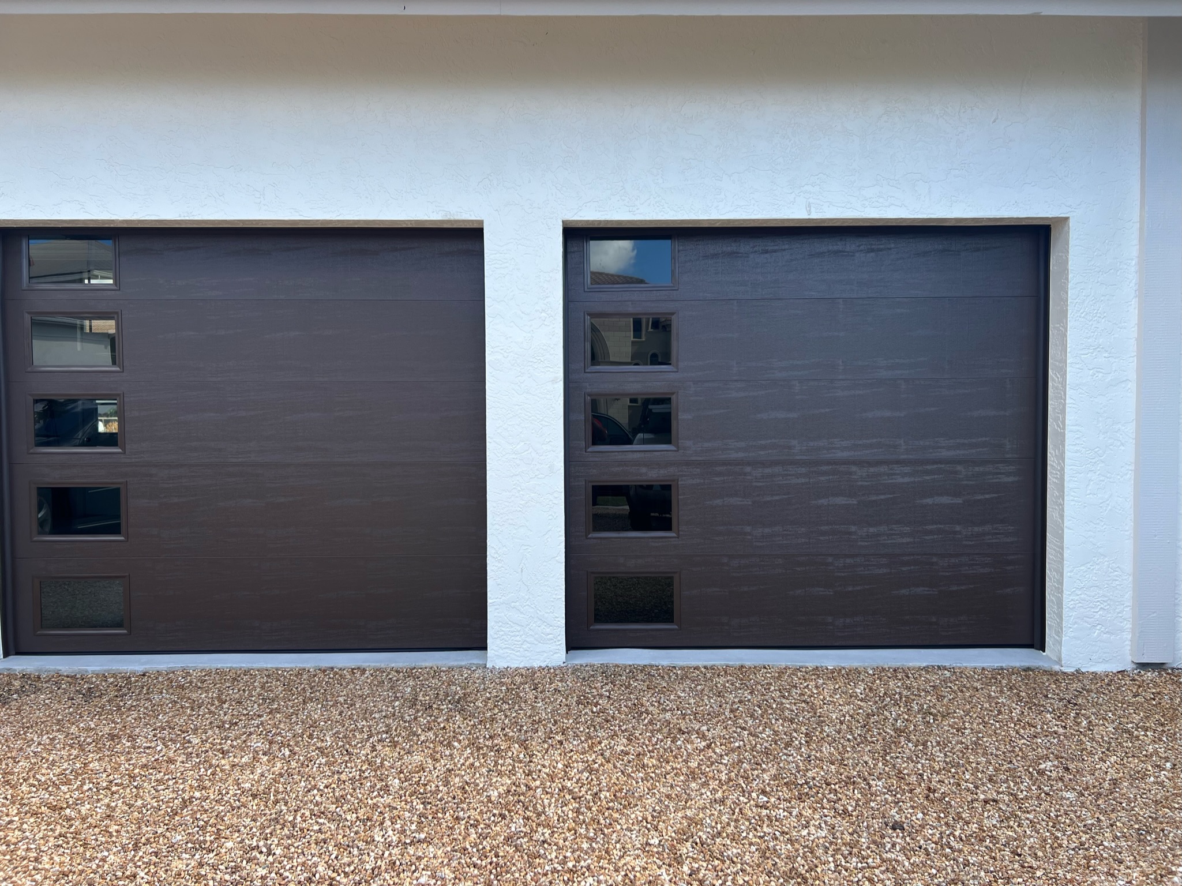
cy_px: 443
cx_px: 591
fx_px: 888
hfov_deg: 67.3
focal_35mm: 26
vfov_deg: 53.0
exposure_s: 1/797
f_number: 1.5
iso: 50
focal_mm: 5.7
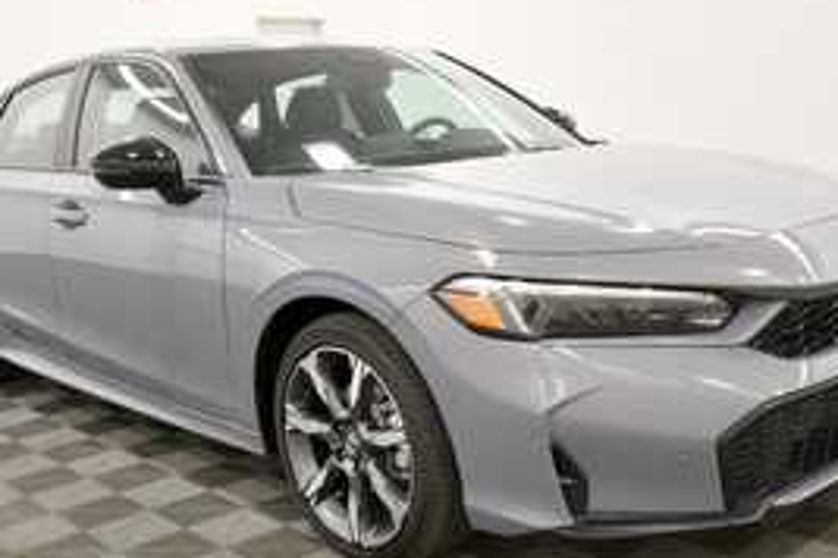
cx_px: 427
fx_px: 978
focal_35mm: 42
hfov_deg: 46.4
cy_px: 296
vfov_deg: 31.9
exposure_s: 1/125
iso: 1000
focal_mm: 19
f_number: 5.6
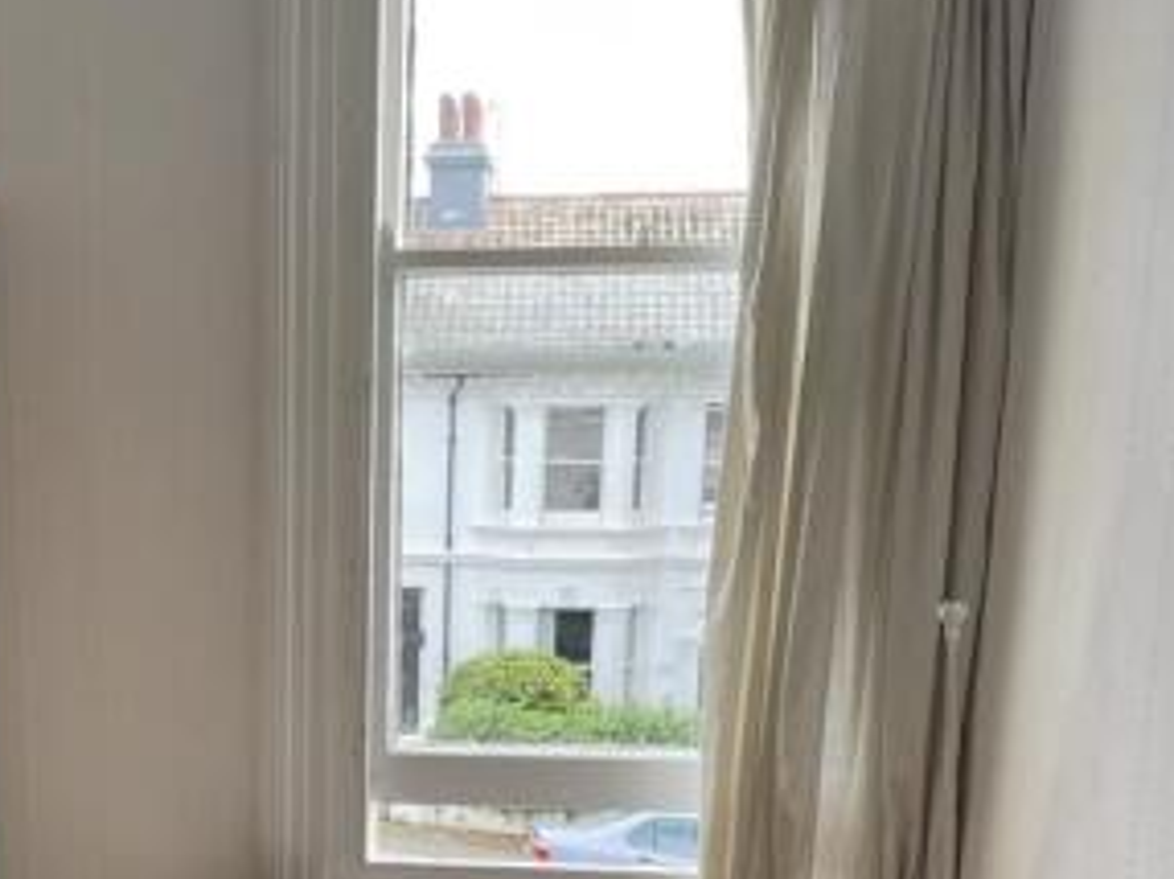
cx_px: 285
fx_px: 1796
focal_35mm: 53
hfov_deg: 35.4
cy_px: 799
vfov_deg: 26.5
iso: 32
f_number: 1.6
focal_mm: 4.2
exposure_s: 1/165
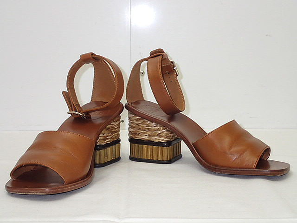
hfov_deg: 27.8
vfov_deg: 21.0
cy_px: 112
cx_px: 148
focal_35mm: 70
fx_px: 601
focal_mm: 12.6
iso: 250
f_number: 4
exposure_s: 1/60
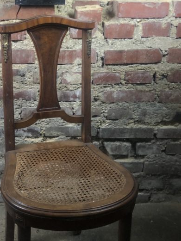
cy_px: 86
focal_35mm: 55
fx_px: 383
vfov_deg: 34.7
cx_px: 15
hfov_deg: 25.7
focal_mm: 4
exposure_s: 1/20
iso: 40
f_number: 1.8
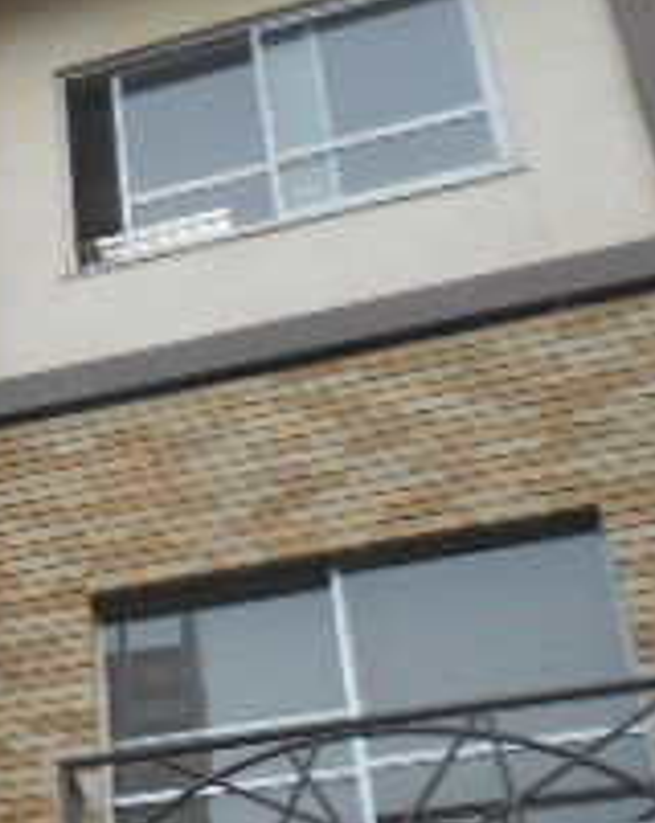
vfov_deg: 23.2
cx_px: -508
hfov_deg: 16.1
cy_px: 667
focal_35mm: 81
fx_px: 1969
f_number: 3.2
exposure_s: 1/320
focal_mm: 4.6
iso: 80
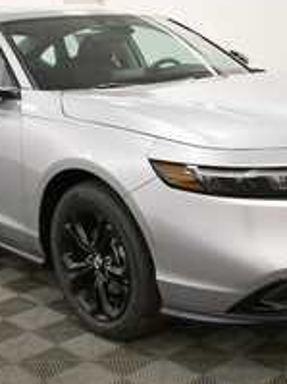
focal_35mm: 58
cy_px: 170
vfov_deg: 33.2
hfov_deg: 25.2
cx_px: 156
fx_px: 642
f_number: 5.6
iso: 800
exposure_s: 1/160
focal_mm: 20
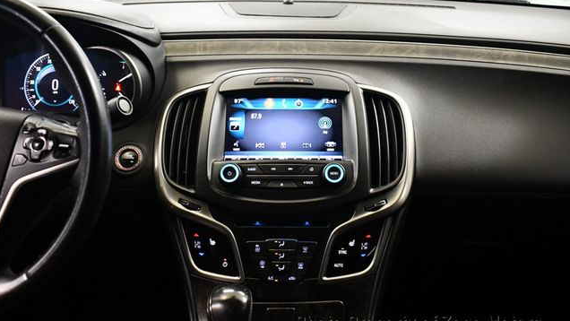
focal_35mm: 38
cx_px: 284
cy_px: 147
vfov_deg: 31.2
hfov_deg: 52.8
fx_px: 574
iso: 3200
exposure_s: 1/80
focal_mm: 18
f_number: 3.5
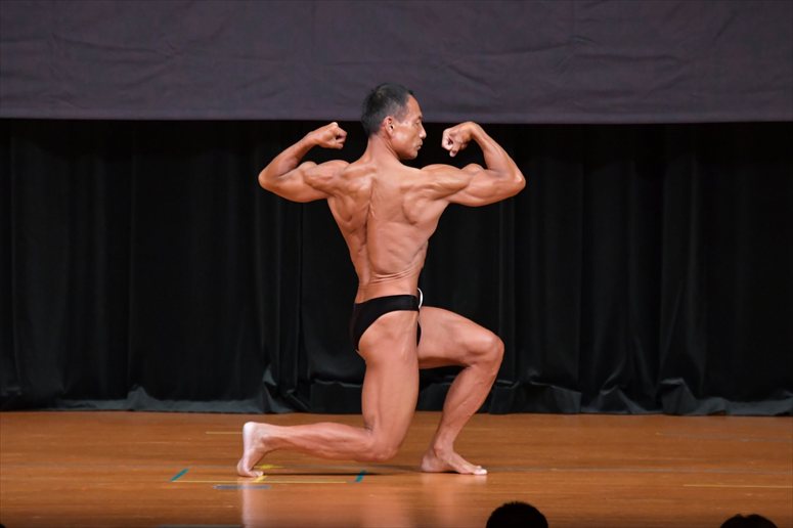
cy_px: 264
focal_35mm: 315
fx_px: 6935
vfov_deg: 4.4
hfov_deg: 6.5
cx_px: 396
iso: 5000
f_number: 5.6
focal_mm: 210
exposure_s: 1/400
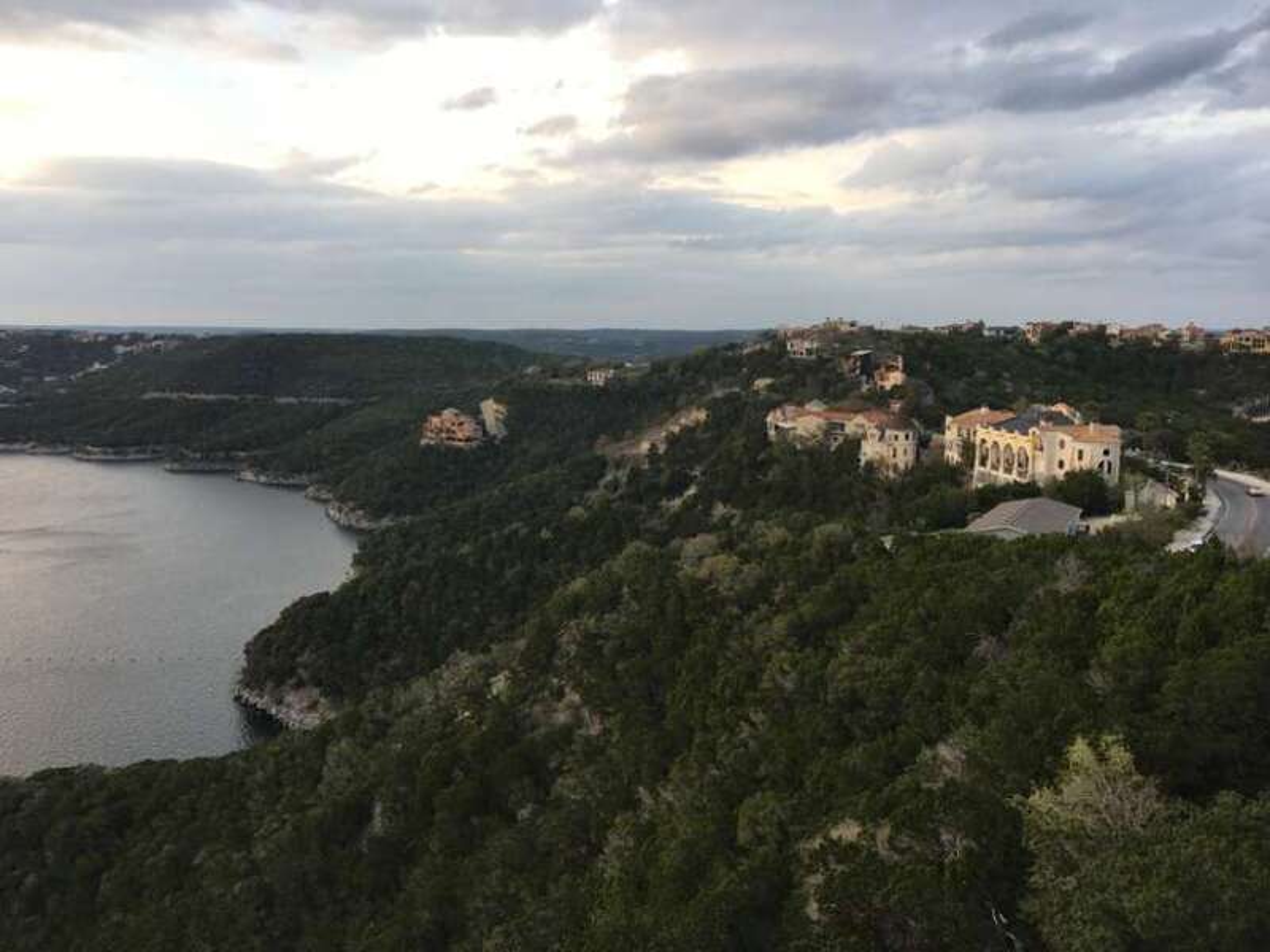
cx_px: 635
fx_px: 1064
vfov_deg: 48.2
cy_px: 476
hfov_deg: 61.7
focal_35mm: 29
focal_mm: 4.15
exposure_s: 1/120
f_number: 2.2
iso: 25
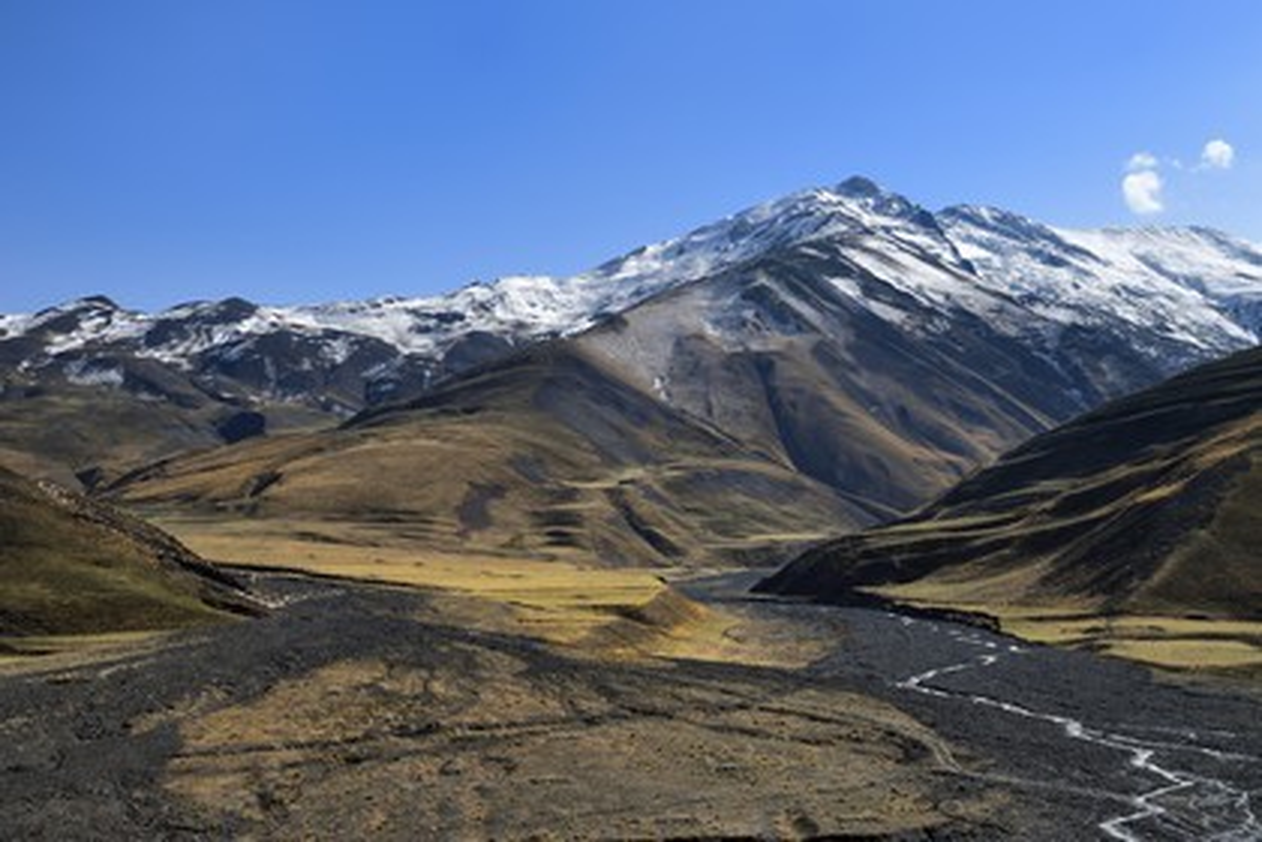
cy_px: 421
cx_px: 631
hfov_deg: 46.4
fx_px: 1472
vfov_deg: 31.9
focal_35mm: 42
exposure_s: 1/800
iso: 400
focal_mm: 42
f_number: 14
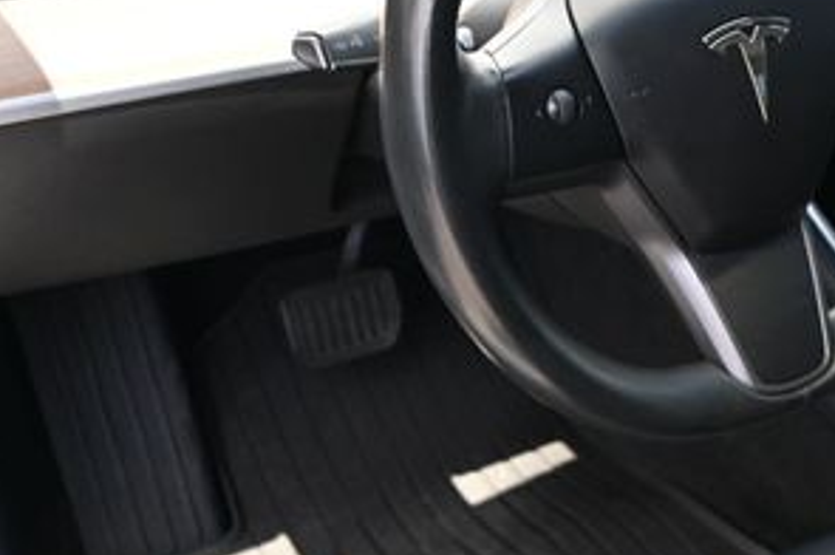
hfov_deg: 30.2
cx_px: 759
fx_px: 1472
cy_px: 246
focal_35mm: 64
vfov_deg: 21.3
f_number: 3.8
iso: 400
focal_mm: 19.5
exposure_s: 1/250
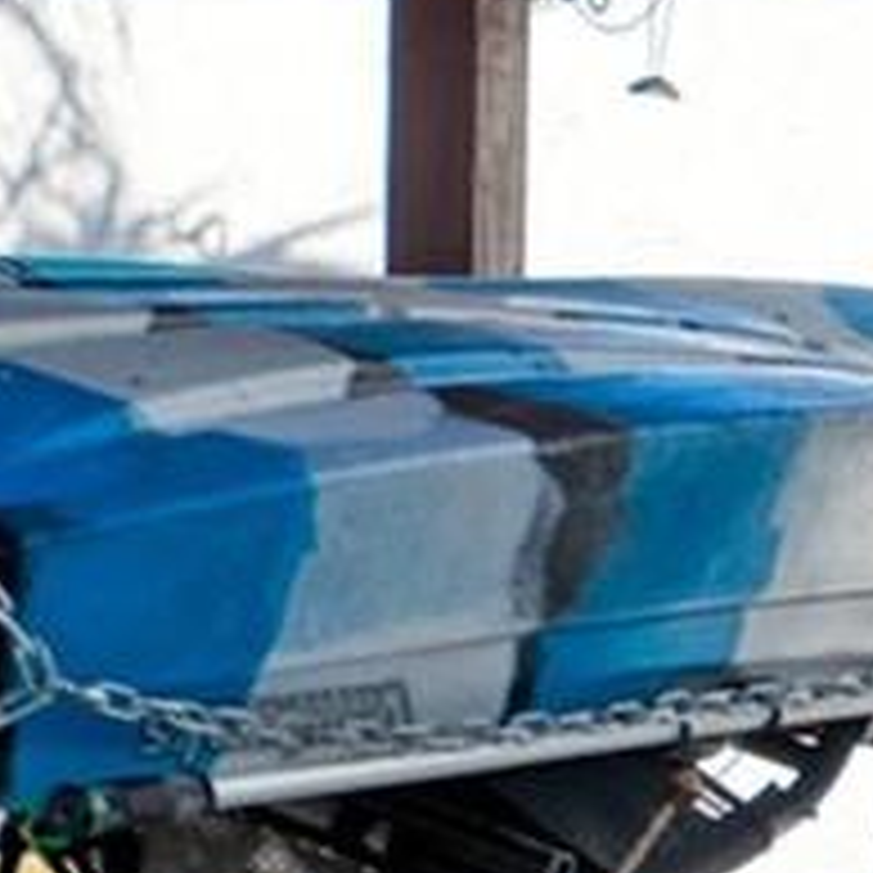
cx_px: -1336
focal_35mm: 133
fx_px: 3795
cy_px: -43
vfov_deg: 12.9
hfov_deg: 10.8
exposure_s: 1/4000
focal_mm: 19
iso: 400
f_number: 7.1
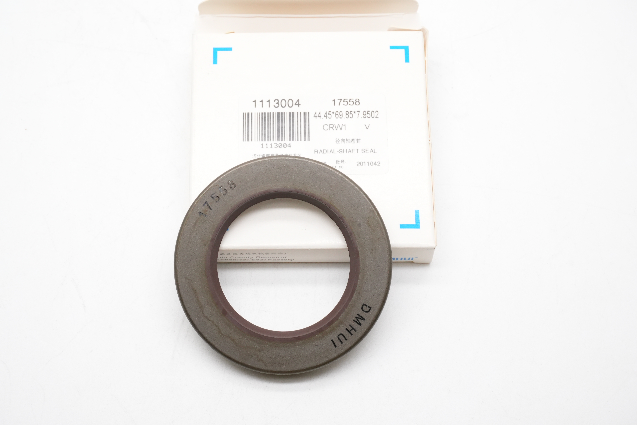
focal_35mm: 64
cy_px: 212
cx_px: 318
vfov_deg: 21.1
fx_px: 1141
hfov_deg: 31.2
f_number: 11
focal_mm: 43
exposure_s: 1/80
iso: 1000
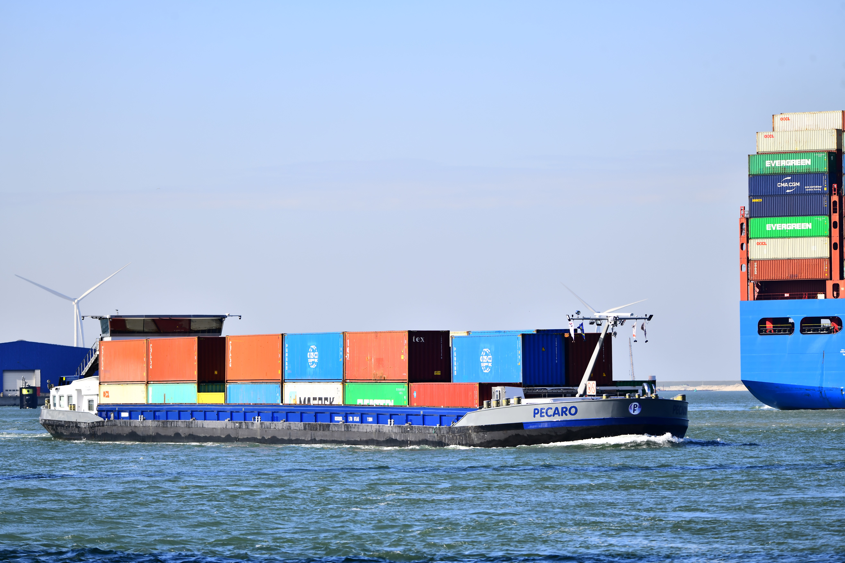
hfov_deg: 8.6
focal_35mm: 240
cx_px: 422
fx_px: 5633
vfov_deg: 5.7
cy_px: 282
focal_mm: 240
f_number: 7.1
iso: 200
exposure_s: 1/640
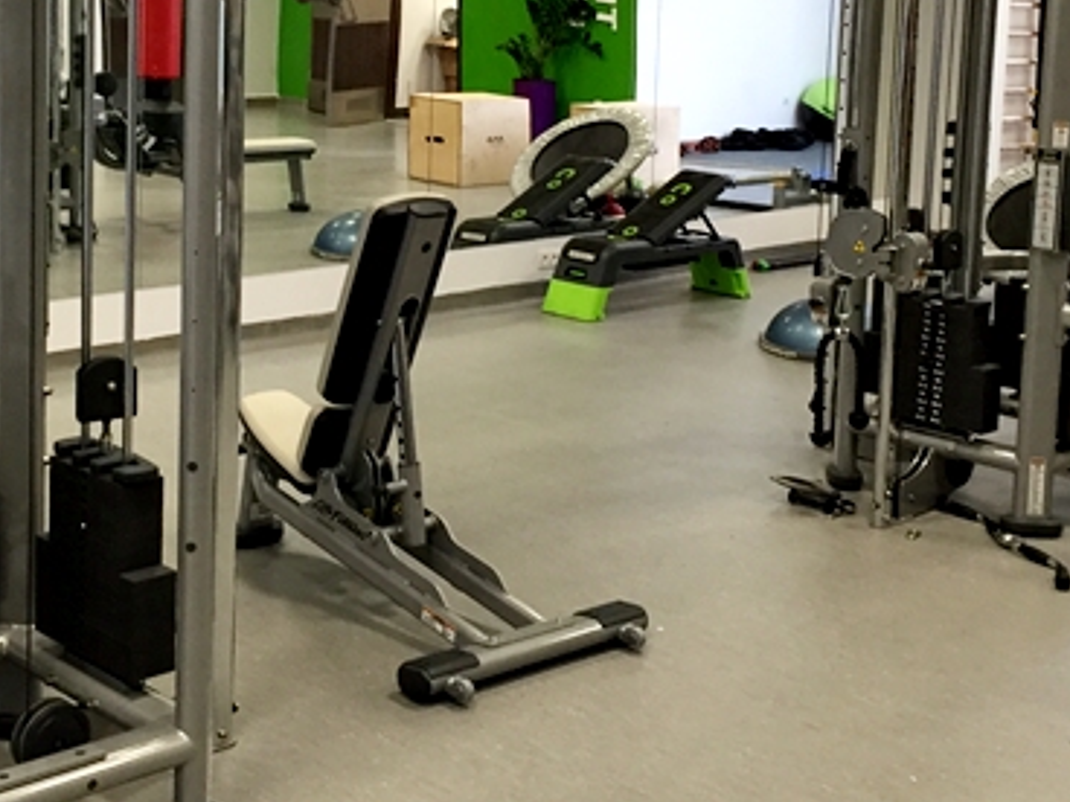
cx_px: 422
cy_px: 179
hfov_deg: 32.6
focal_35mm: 59
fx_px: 1824
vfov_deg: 24.5
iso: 160
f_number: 2.2
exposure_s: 1/33
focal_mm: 4.15
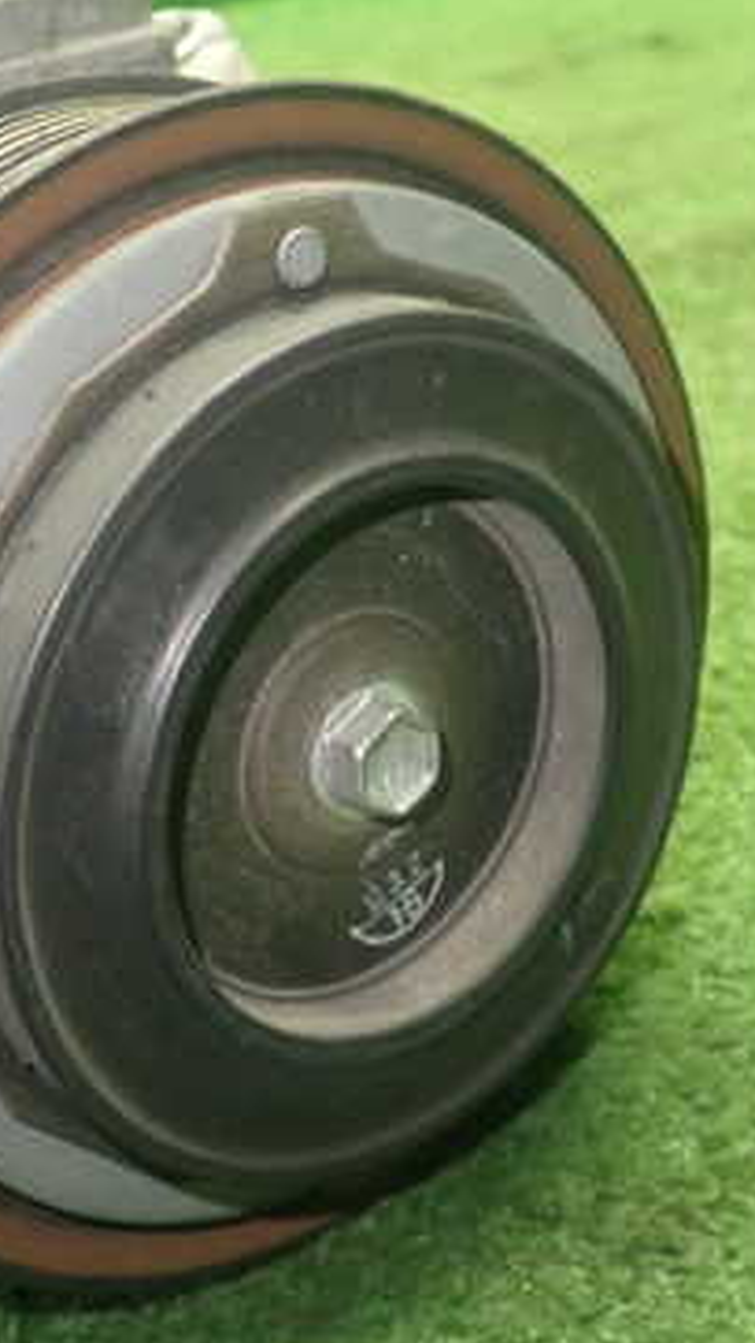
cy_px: 618
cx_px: 255
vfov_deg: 38.5
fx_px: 1923
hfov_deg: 22.1
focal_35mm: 54
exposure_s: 1/30
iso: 320
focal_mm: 5.4
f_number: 2.3
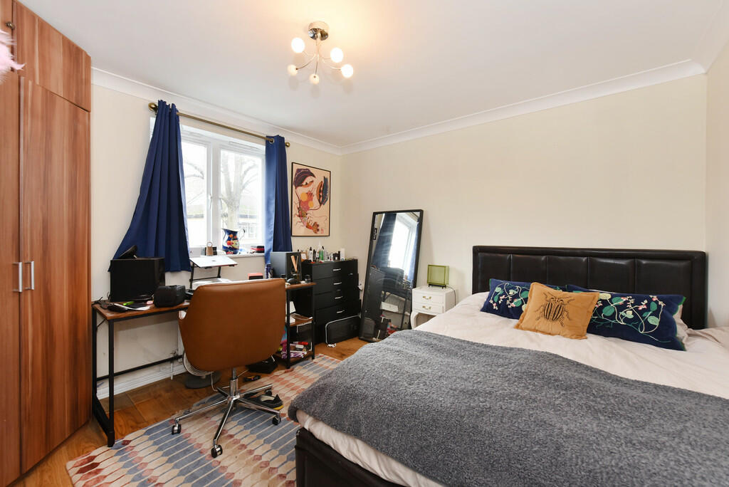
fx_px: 284
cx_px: 364
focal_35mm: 14
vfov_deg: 81.3
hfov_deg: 104.2
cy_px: 244
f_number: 8
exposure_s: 1/15
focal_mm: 14
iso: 400
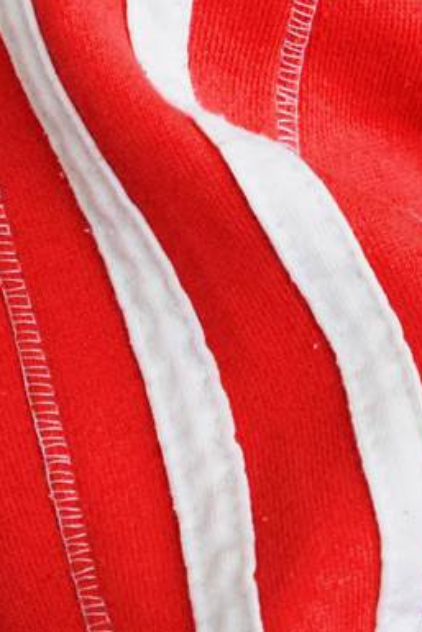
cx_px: 610
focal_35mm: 343
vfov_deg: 5.9
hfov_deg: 4.0
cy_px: -356
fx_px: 6027
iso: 4500
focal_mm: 55
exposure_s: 1/60
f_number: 5.6
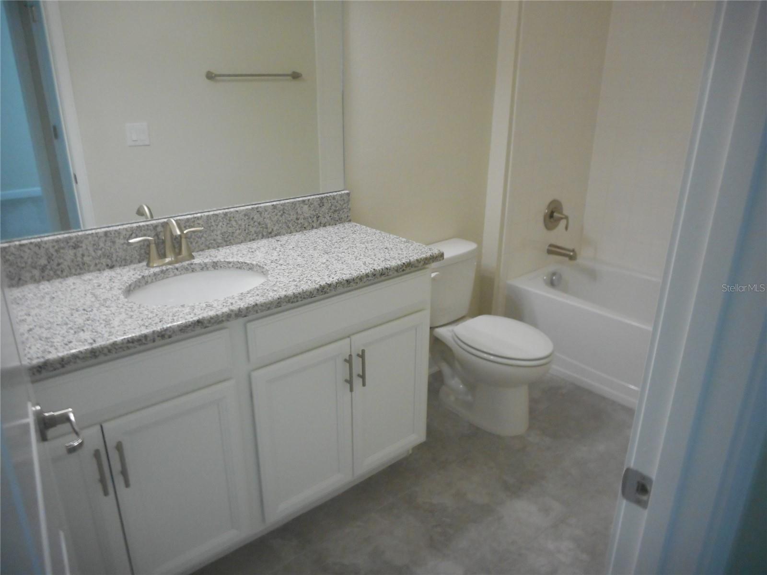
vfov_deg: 54.9
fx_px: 554
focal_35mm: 25
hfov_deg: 69.4
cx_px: 384
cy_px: 288
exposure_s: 1/30
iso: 400
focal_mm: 4.5
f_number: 3.7
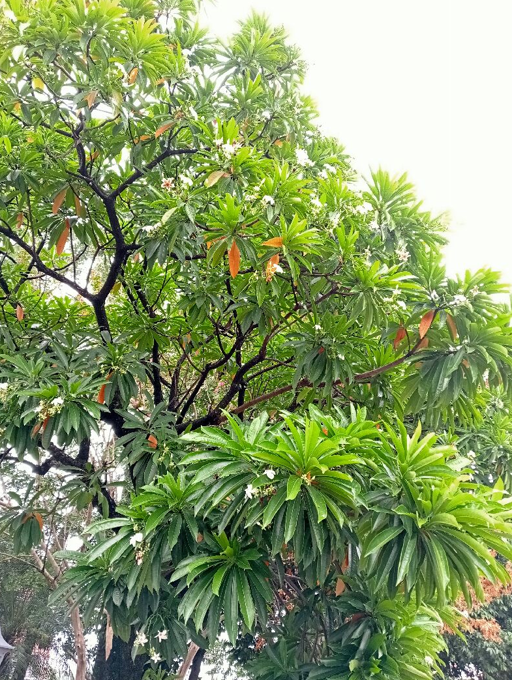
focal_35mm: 29
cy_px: 344
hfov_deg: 48.3
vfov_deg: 61.6
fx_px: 571
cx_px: 252
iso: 459
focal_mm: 4.04
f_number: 1.8
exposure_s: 1/33.3
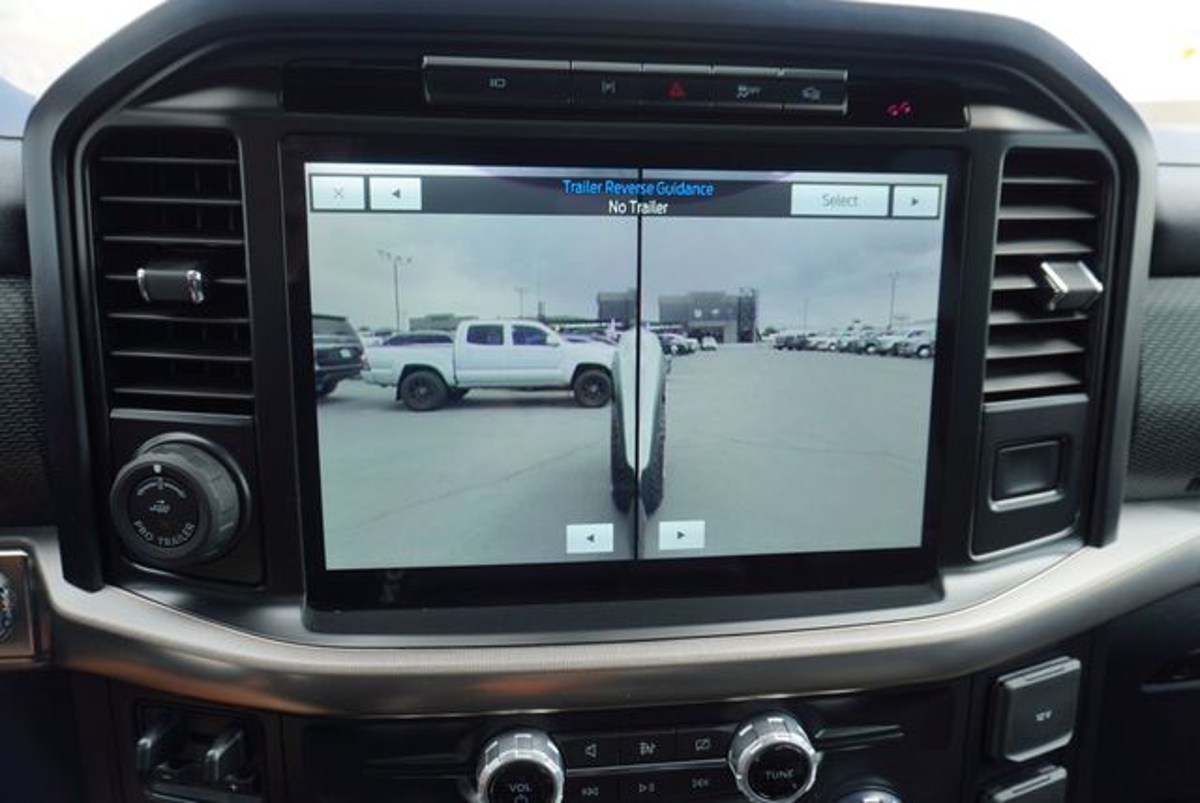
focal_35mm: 24
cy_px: 402
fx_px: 801
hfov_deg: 73.7
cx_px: 600
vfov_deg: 53.2
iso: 100
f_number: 4
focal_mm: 16
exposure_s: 1/60
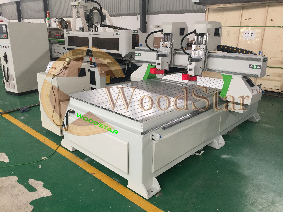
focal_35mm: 29
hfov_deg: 61.7
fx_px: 237
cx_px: 142
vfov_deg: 48.2
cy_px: 106
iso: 64
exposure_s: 1/33
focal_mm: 4.15
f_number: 2.2
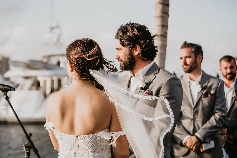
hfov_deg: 28.8
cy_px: 79
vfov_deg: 19.5
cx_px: 118
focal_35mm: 70
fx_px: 461
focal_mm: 70
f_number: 3.5
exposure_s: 1/500
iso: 125
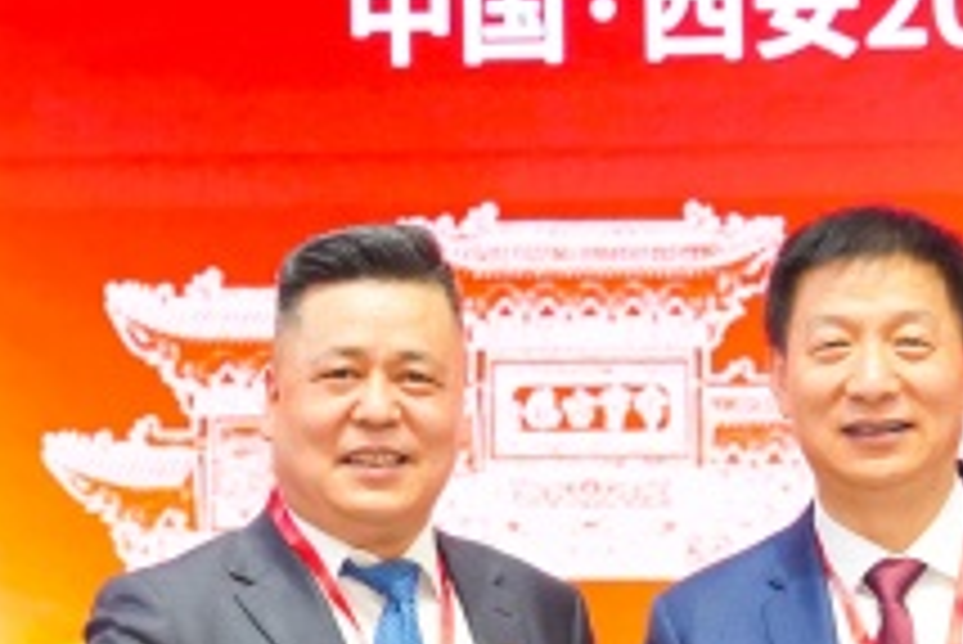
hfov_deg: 9.5
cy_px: 784
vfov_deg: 6.3
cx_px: 518
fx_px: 5782
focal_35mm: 216
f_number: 5
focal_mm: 77
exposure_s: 1/160
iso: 1250
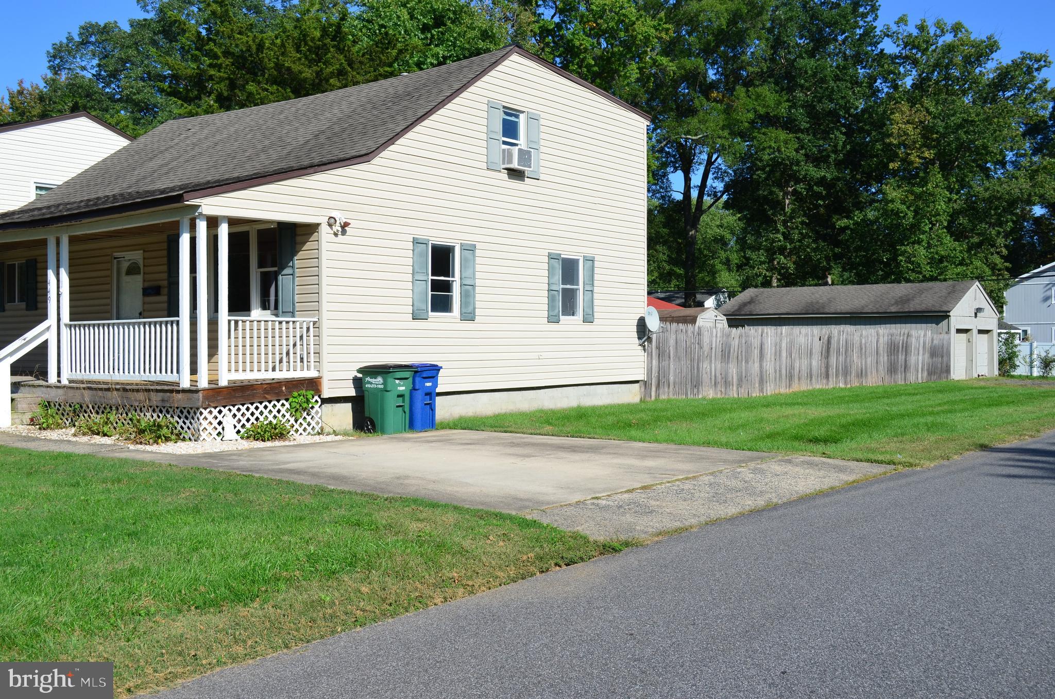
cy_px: 350
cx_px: 528
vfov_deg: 36.7
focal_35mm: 36
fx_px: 1053
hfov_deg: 53.2
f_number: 6.3
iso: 200
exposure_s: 1/400
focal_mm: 24
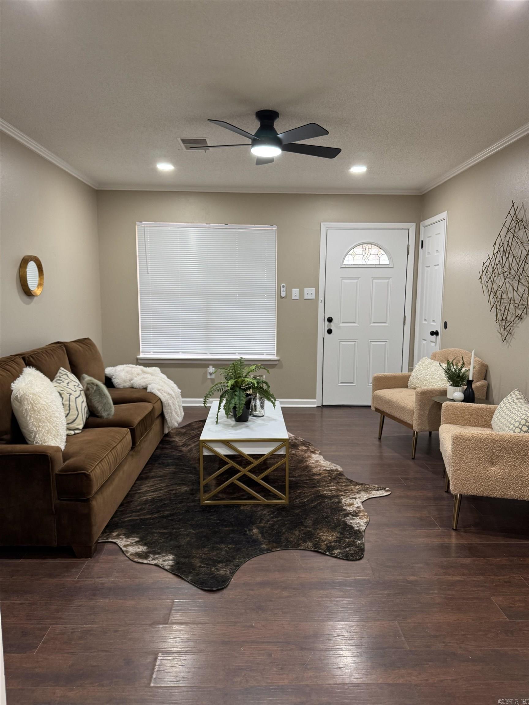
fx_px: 489
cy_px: 352
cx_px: 264
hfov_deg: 56.8
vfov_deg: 71.6
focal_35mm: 24
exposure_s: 1/64
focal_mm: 6.76
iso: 200
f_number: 1.78
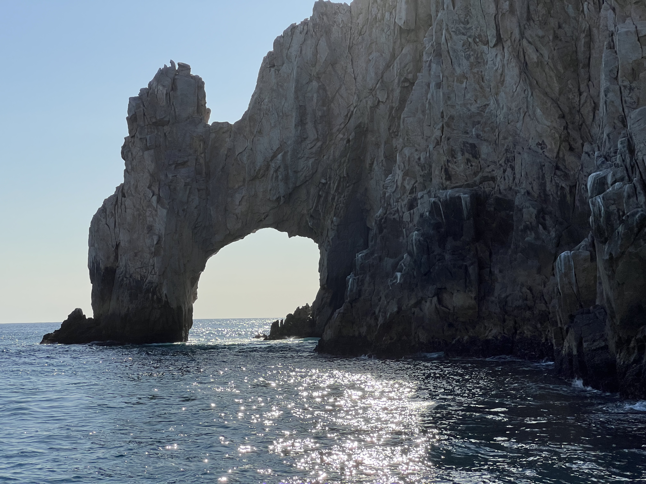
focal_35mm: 77
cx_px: 323
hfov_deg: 25.3
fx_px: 1437
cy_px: 242
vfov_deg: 19.1
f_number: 2.8
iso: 32
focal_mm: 9
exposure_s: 1/1946
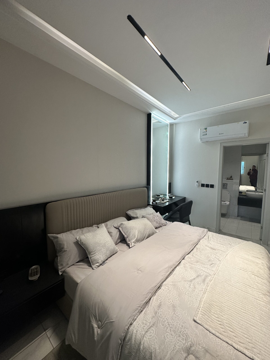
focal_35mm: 14
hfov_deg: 85.7
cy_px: 180
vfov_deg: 102.1
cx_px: 135
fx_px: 146
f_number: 2.2
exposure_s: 1/120
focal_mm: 2.22
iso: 160
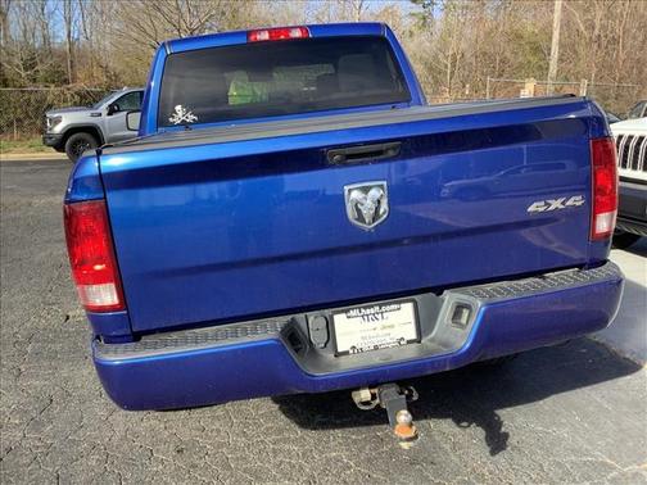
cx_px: 324
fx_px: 579
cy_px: 242
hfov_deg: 58.4
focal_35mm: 31
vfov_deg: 45.4
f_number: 2.4
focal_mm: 3.3
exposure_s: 1/258
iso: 25
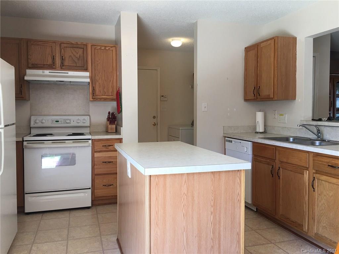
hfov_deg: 61.7
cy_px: 127
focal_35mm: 29
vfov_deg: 48.2
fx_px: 284
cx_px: 170
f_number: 2.2
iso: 25
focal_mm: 4.15
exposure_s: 1/30
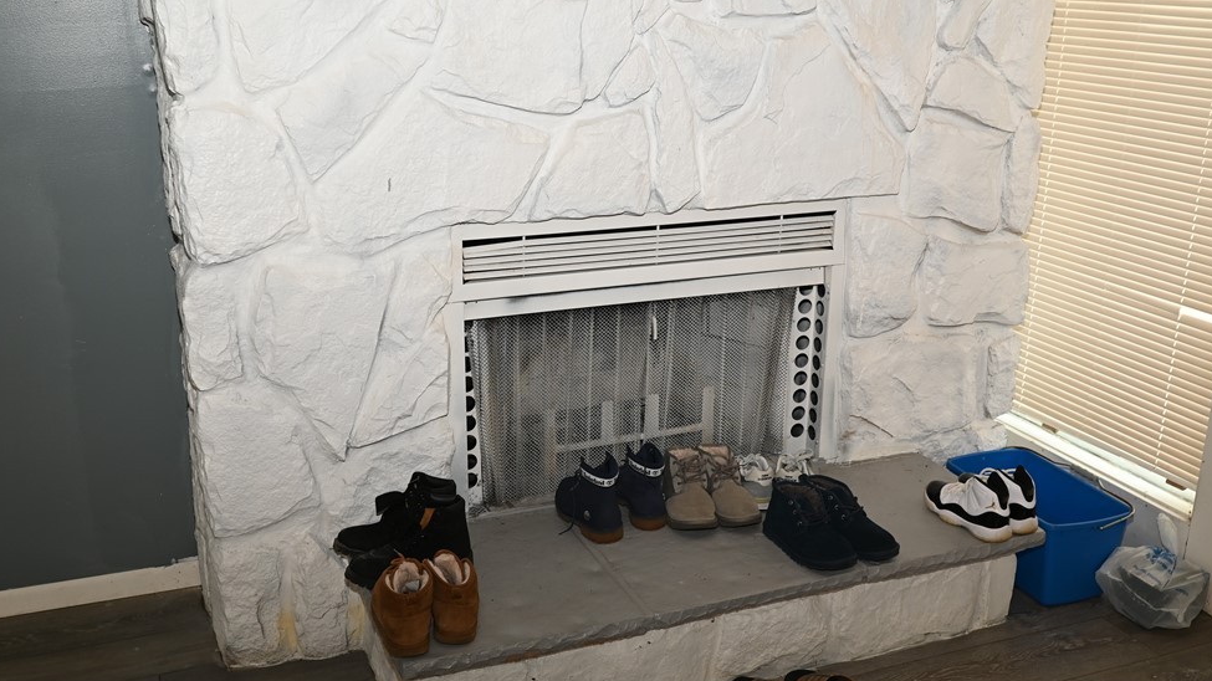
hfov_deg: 56.6
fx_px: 1125
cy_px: 347
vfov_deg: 33.7
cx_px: 602
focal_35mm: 35
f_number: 4
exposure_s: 1/60
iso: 220
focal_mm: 20
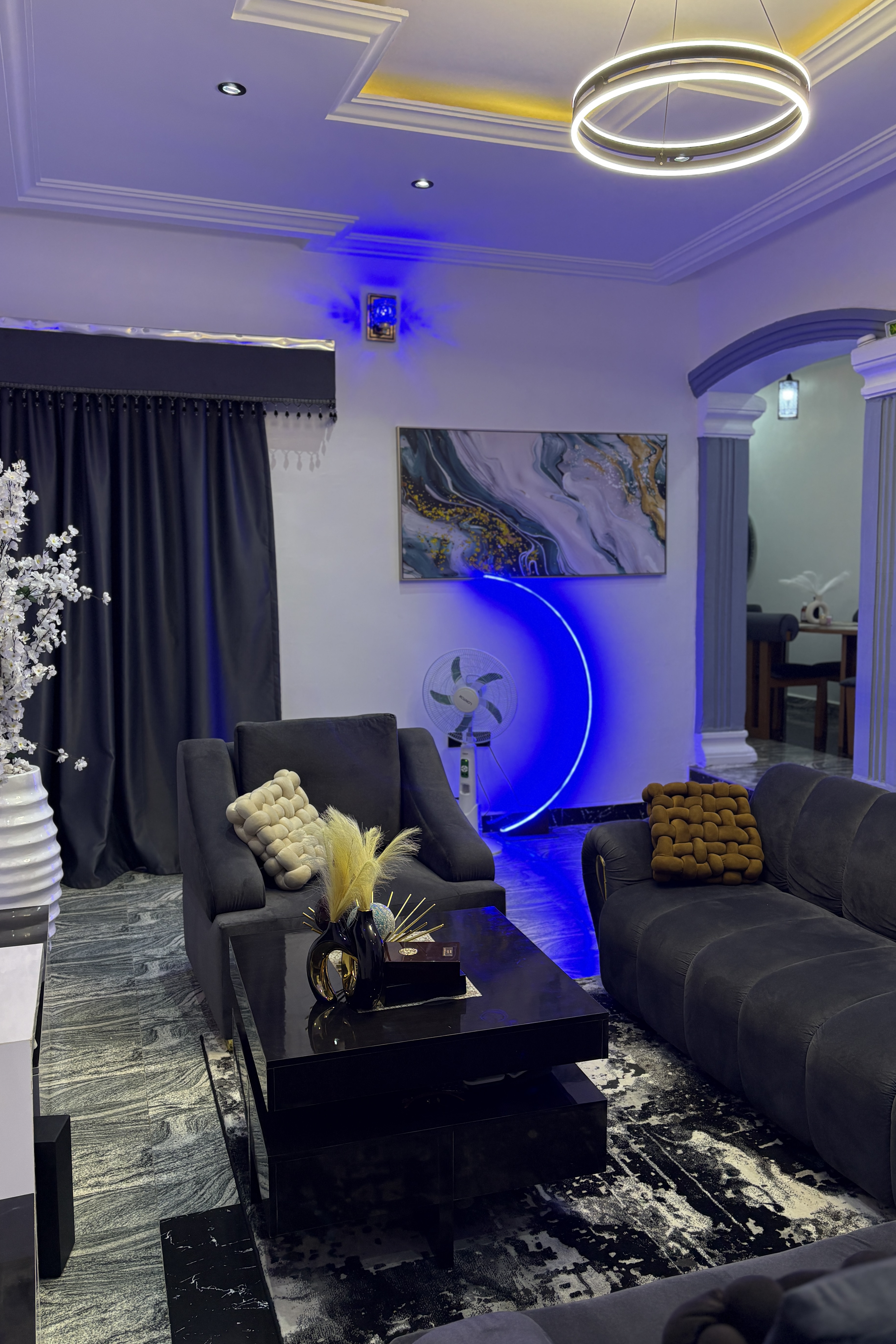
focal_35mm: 28
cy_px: 677
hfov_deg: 46.4
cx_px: 453
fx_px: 1045
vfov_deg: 65.5
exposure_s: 1/50
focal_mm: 5.96
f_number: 1.6
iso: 125
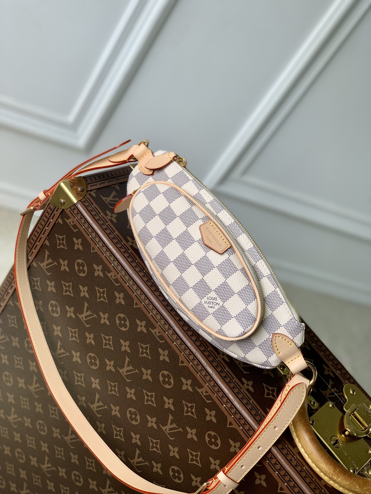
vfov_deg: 36.8
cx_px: 186
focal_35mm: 52
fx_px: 743
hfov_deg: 28.0
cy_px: 247
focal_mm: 6
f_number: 2.4
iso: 16
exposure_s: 1/311
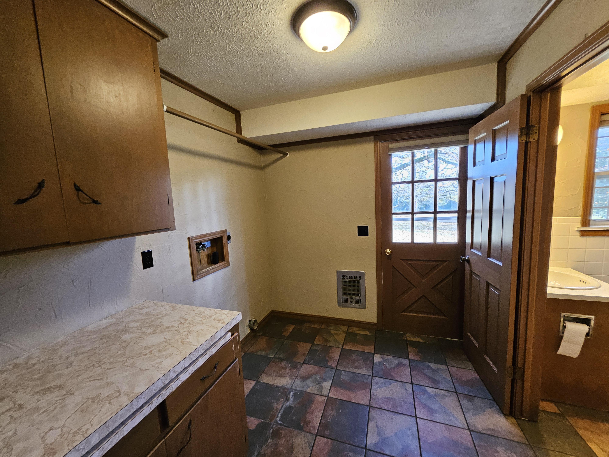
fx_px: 229
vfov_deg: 89.9
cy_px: 228
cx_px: 304
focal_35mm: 13
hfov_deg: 106.2
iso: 320
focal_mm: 1.74
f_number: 2.2
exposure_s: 1/60
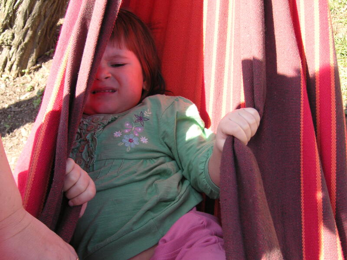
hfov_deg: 36.2
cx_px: 174
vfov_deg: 27.5
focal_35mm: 53
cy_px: 130
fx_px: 531
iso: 50
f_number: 3.6
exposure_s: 1/125
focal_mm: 8.9
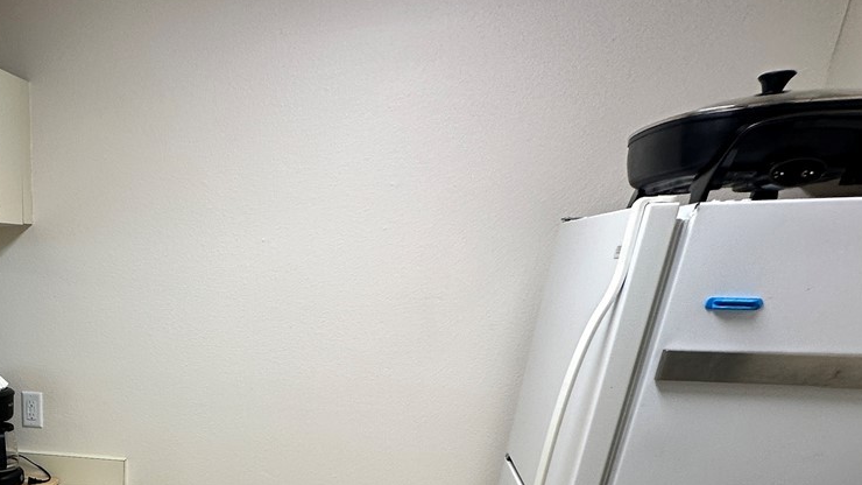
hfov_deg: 50.4
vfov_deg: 30.6
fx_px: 754
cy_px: 572
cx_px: 38
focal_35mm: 33
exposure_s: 1/120
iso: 64
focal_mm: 2.22
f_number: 2.2
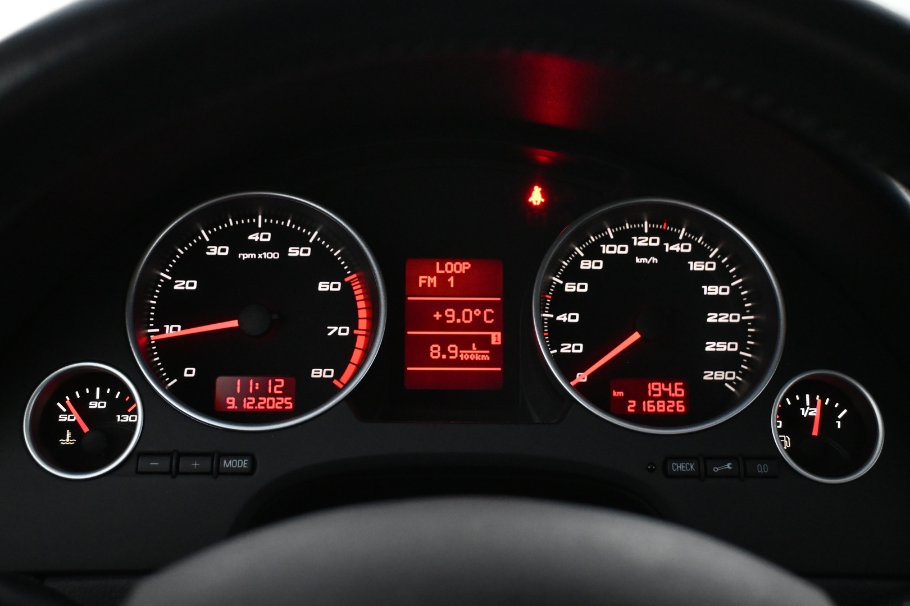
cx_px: 455
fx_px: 1062
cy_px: 303
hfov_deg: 46.4
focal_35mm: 42
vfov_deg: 31.9
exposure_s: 1/50
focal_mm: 28
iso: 5000
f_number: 4.5
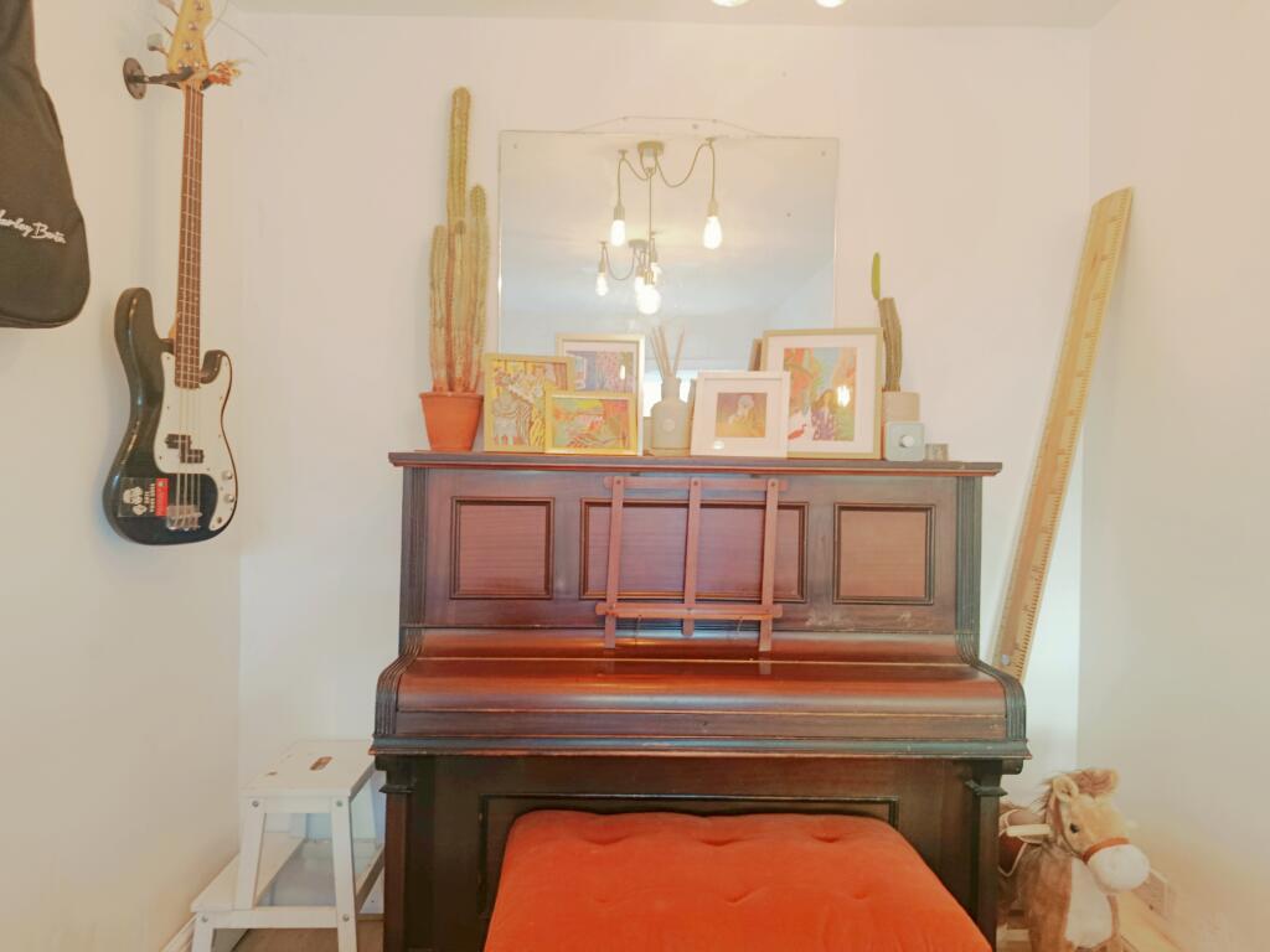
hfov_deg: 71.6
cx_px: 635
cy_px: 476
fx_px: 881
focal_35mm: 24
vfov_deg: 56.8
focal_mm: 5.24
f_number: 1.7
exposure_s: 1/33.3
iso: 976
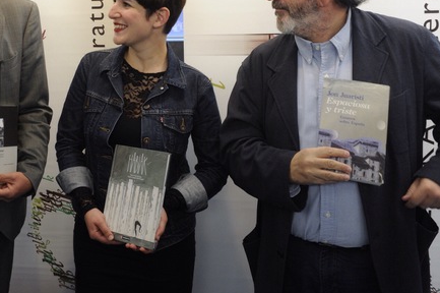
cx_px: 133
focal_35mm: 52
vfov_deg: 25.5
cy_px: 57
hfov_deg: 37.6
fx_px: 635
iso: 2500
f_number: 4
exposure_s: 1/80
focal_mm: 31
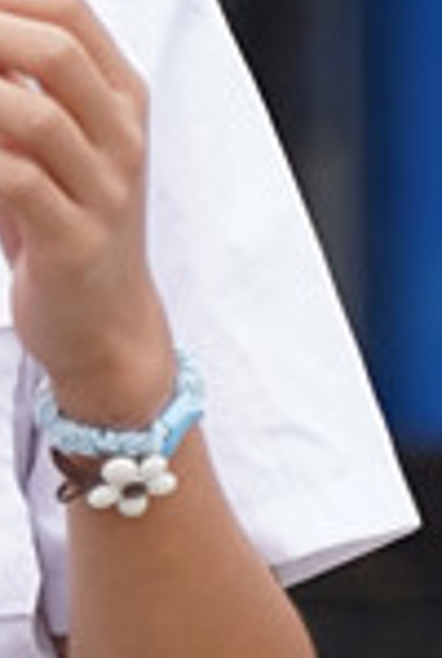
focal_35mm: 565
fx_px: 10357
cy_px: 280
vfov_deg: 3.6
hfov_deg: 2.4
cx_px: -486
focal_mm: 75
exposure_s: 1/640
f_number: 2.8
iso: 250
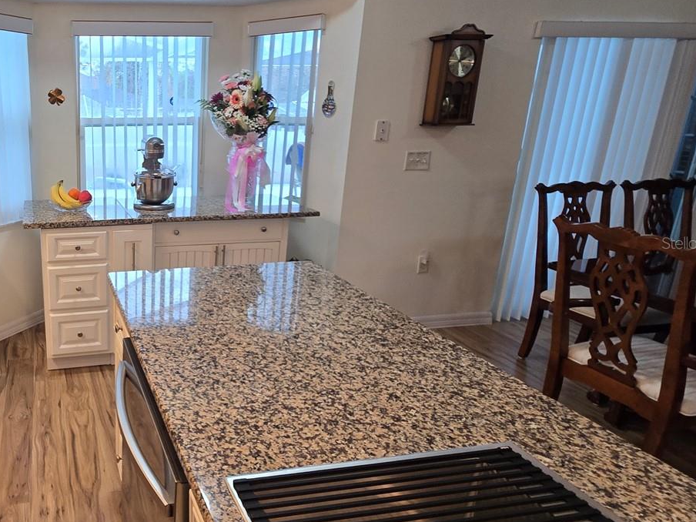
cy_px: 243
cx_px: 119
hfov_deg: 65.7
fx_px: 462
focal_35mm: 23
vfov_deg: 58.8
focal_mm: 2.2
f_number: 2.2
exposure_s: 1/60
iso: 80
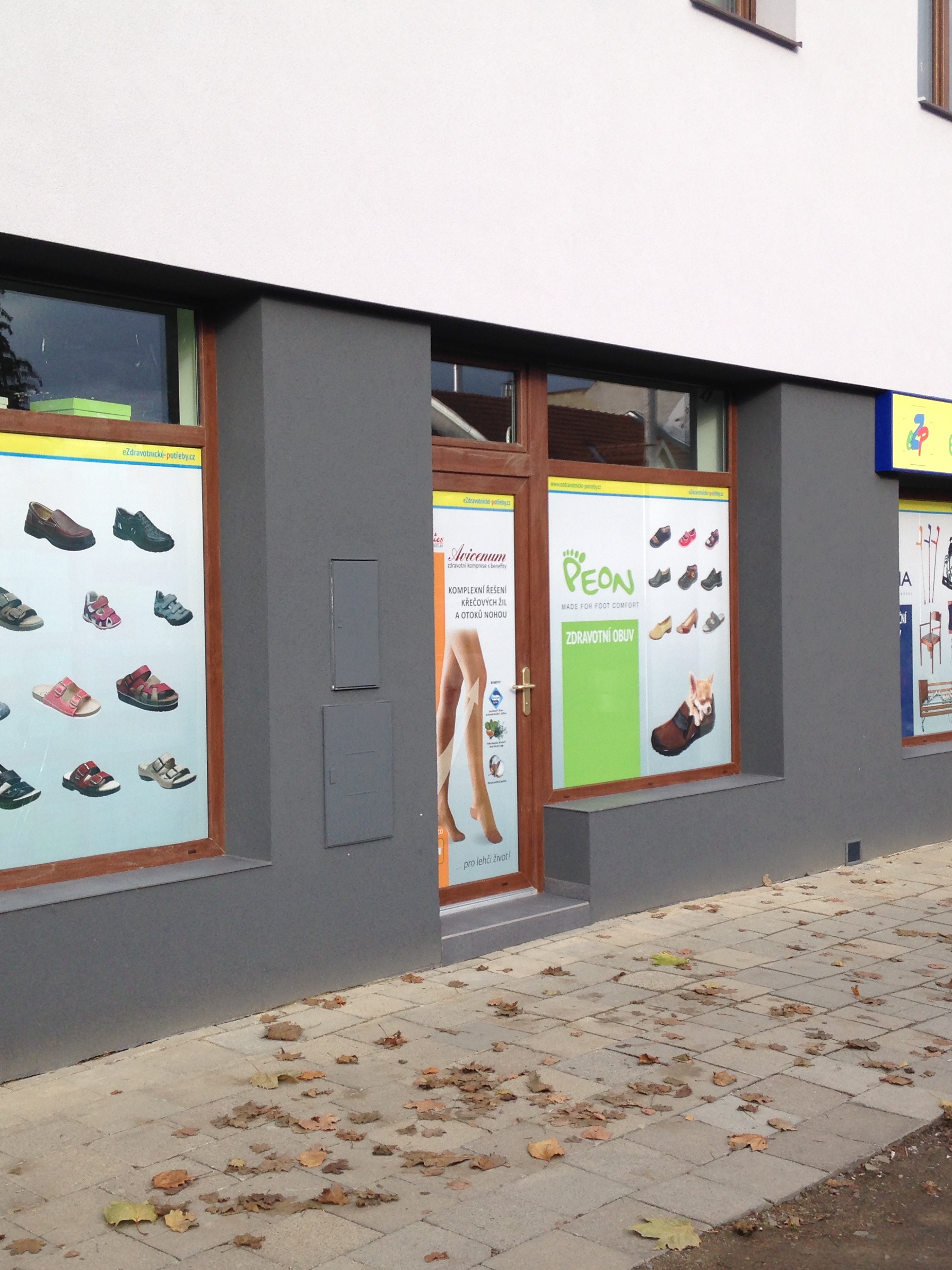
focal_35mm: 45
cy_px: 624
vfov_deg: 42.1
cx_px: 467
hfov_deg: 32.2
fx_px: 1650
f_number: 2.4
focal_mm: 4.12
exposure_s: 1/411
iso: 50
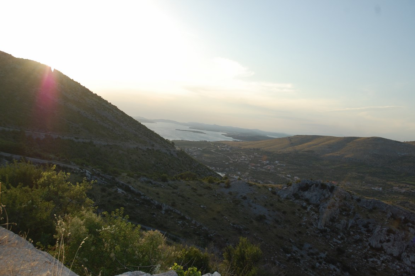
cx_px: 207
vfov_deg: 38.8
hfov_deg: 55.8
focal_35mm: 34
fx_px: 392
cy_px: 142
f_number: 5.6
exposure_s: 1/500
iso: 200
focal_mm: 22
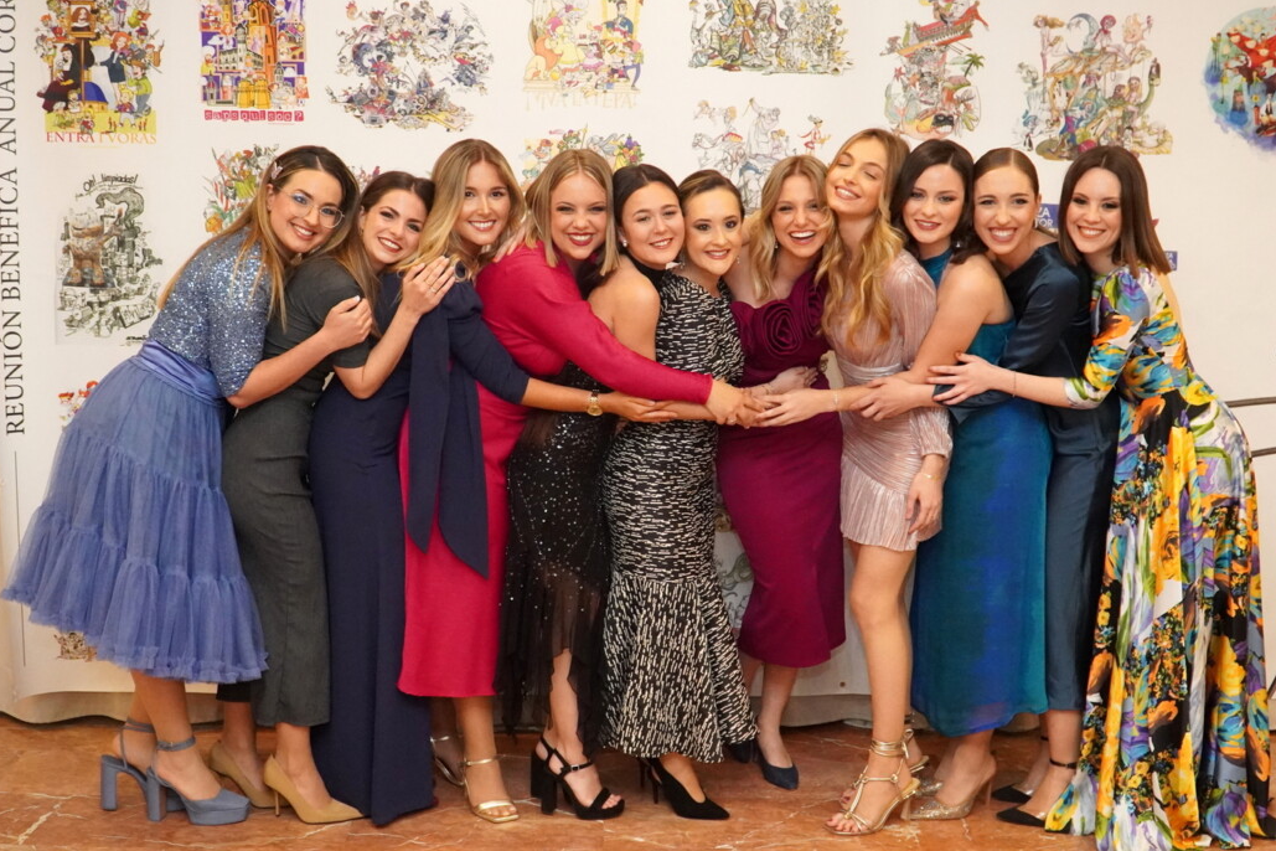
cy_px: 414
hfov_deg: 46.4
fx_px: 1489
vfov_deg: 31.9
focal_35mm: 42
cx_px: 652
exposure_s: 1/60
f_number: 4
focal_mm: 24
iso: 5000
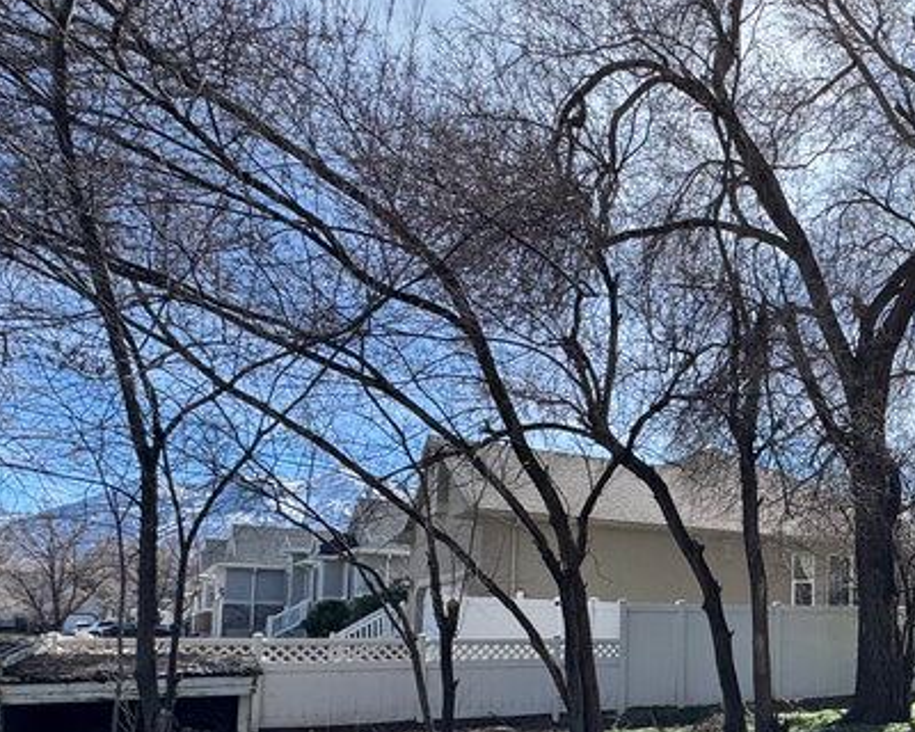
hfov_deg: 42.1
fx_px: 948
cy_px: 586
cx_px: 979
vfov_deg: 40.5
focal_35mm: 35
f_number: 2.2
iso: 50
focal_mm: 2.22
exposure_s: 1/1143
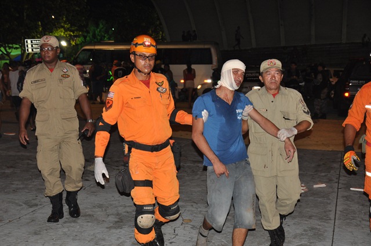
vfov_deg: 23.7
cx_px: 186
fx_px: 587
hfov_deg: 35.1
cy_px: 123
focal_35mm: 57
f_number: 4.8
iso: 640
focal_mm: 38
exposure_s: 1/60
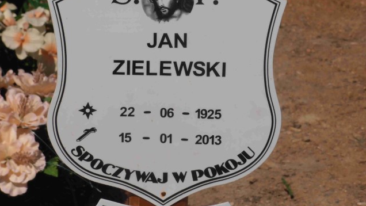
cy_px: 86
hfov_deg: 9.9
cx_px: 182
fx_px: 2106
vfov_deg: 5.6
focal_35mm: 217
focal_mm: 35.05
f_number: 15
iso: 80
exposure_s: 1/320
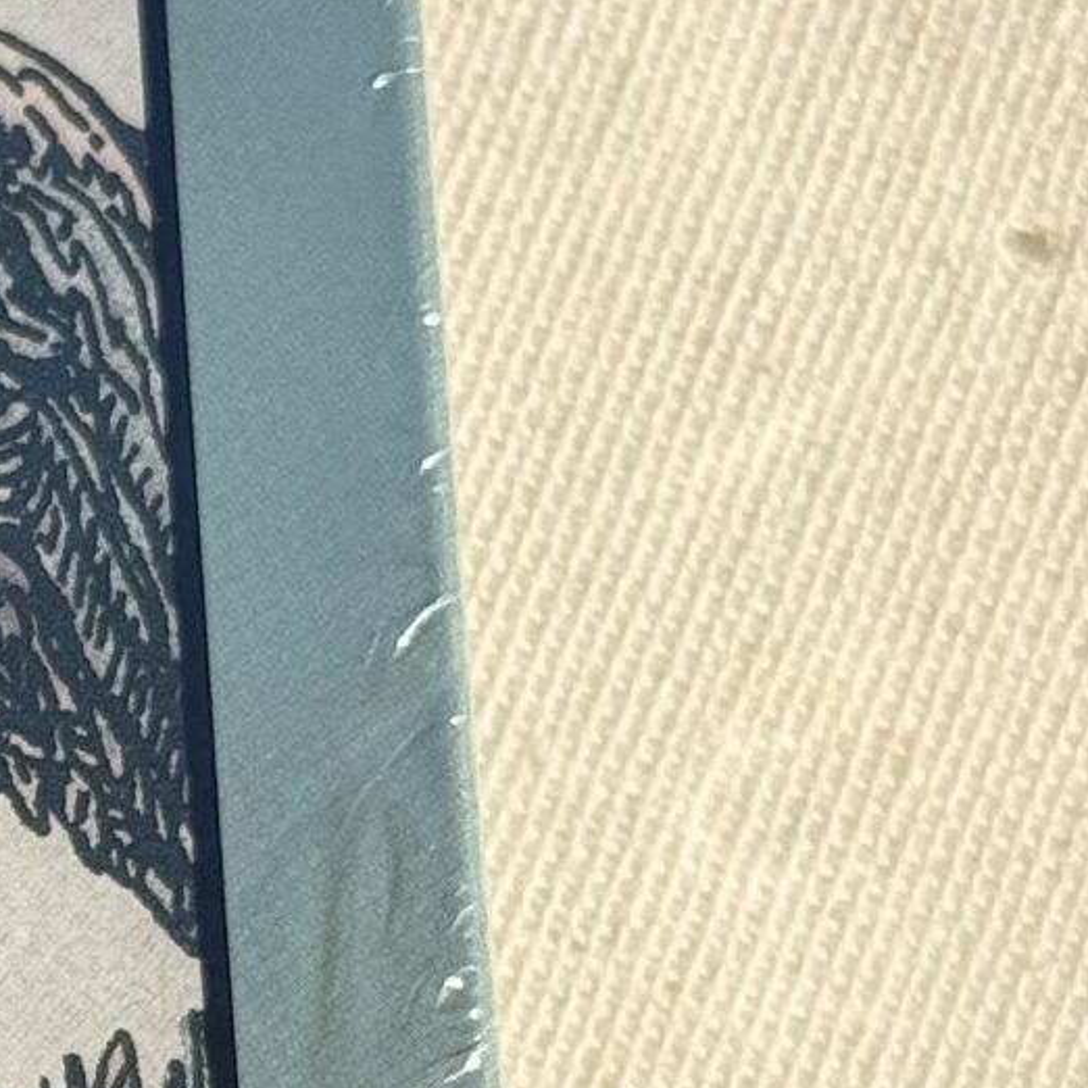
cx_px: -809
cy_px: 978
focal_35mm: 208
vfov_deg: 8.4
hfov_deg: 8.1
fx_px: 7396
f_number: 1.78
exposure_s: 1/2088
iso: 80
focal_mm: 6.76
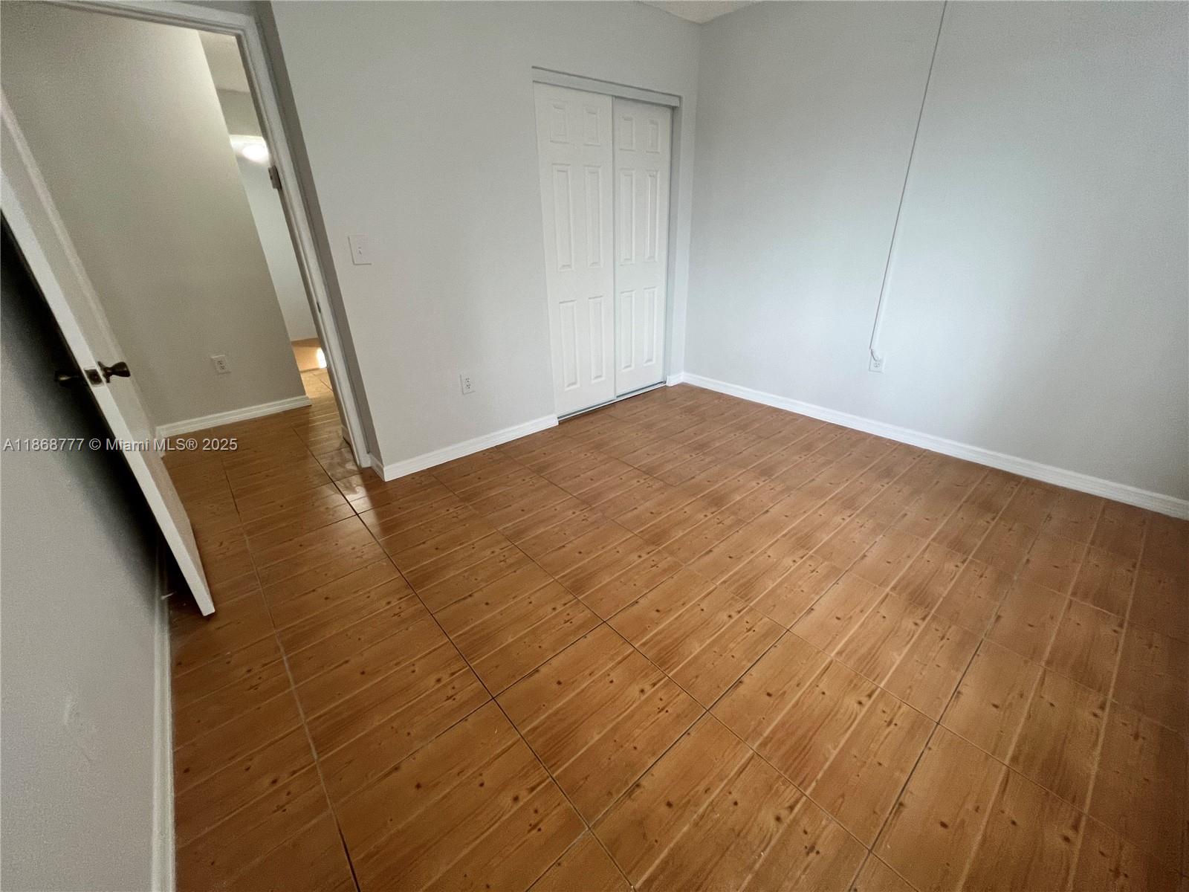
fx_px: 447
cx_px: 594
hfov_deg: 106.2
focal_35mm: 13
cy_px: 446
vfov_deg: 89.9
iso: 160
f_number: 1.8
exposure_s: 1/60
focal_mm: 1.57
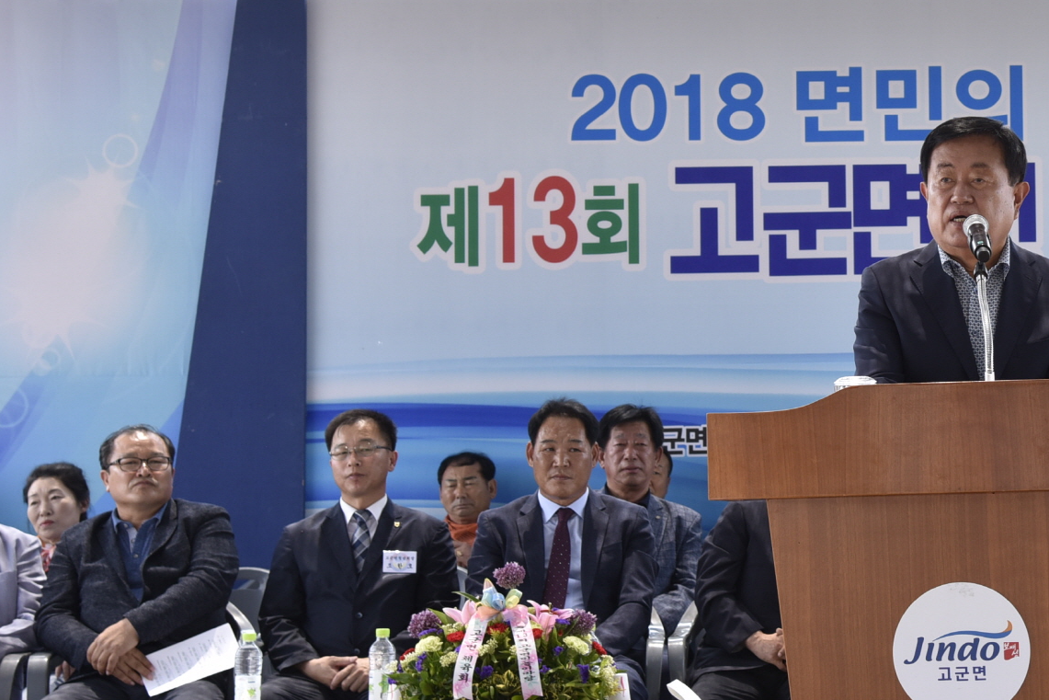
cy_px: 298
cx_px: 969
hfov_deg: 19.8
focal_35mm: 101
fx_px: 2943
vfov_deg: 13.6
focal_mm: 48
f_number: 5.6
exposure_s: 1/160
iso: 250
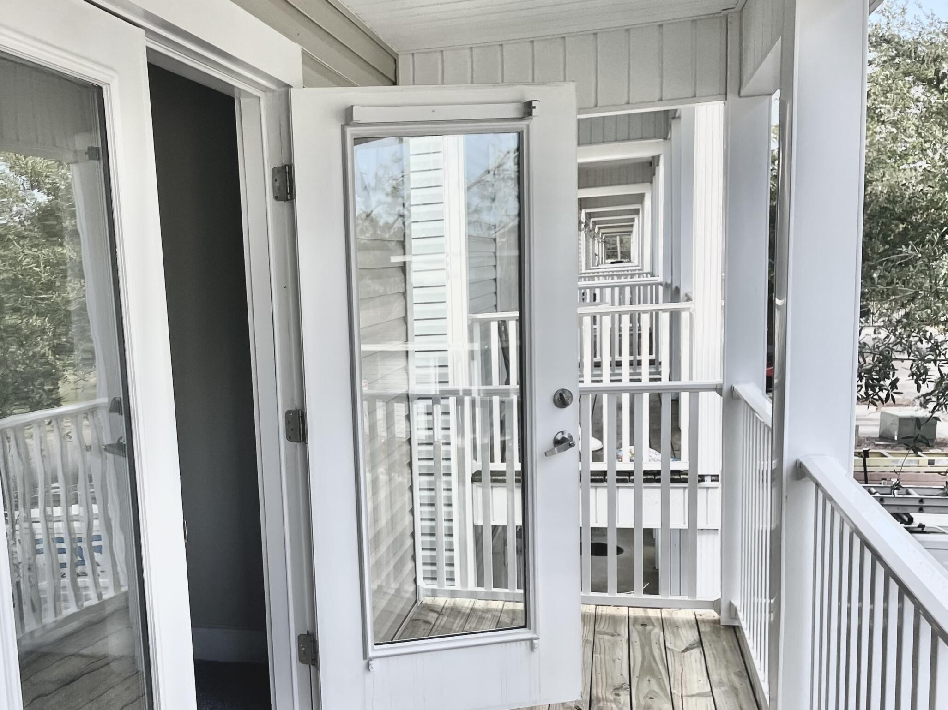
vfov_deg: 37.4
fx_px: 1040
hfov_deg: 47.7
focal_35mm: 38
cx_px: 278
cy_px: 458
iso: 32
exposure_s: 1/593
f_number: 1.6
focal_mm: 4.2
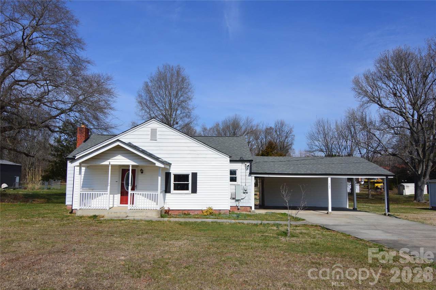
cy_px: 145
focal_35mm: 24
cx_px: 218
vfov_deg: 53.0
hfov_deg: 73.8
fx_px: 290
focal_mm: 16
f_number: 11
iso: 200
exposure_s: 1/500
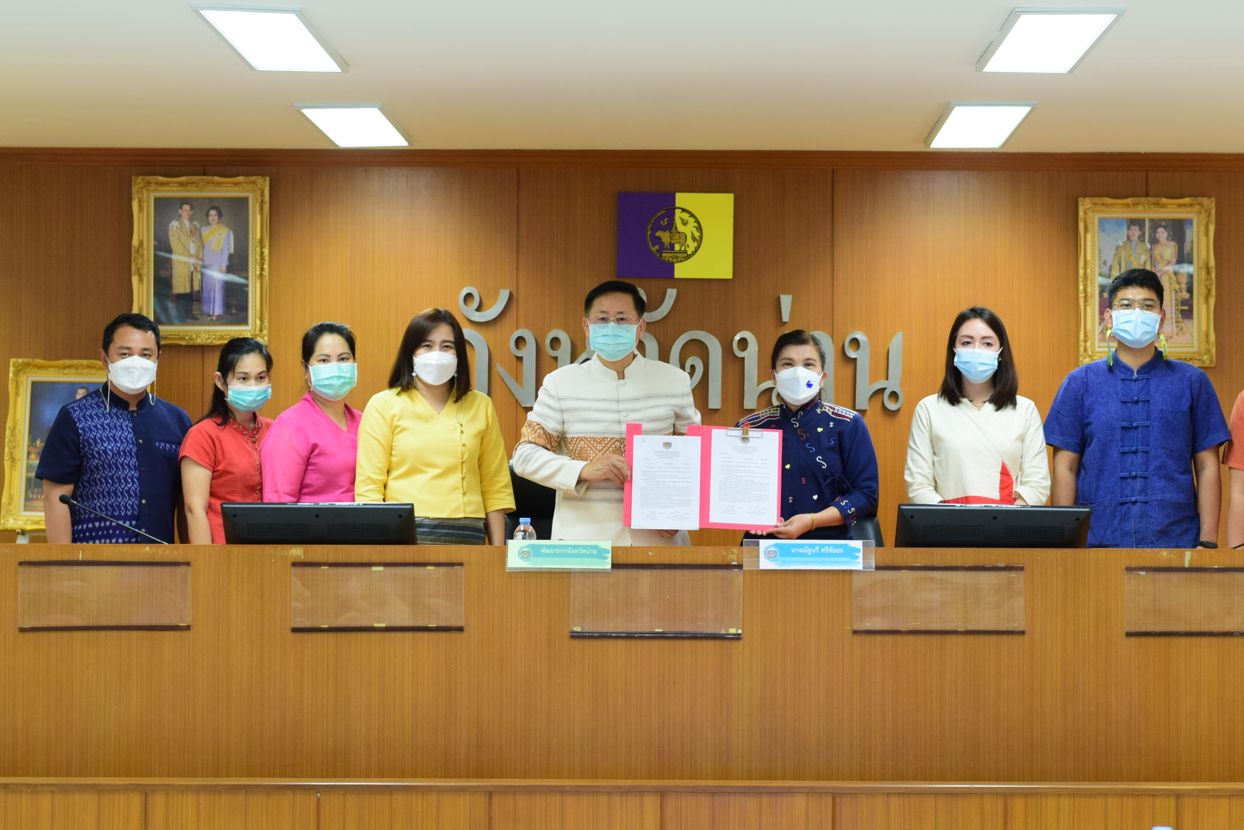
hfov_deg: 23.1
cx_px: 694
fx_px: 3042
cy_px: 397
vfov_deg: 15.5
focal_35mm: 88
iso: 1000
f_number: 3.5
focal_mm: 50
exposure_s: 1/125
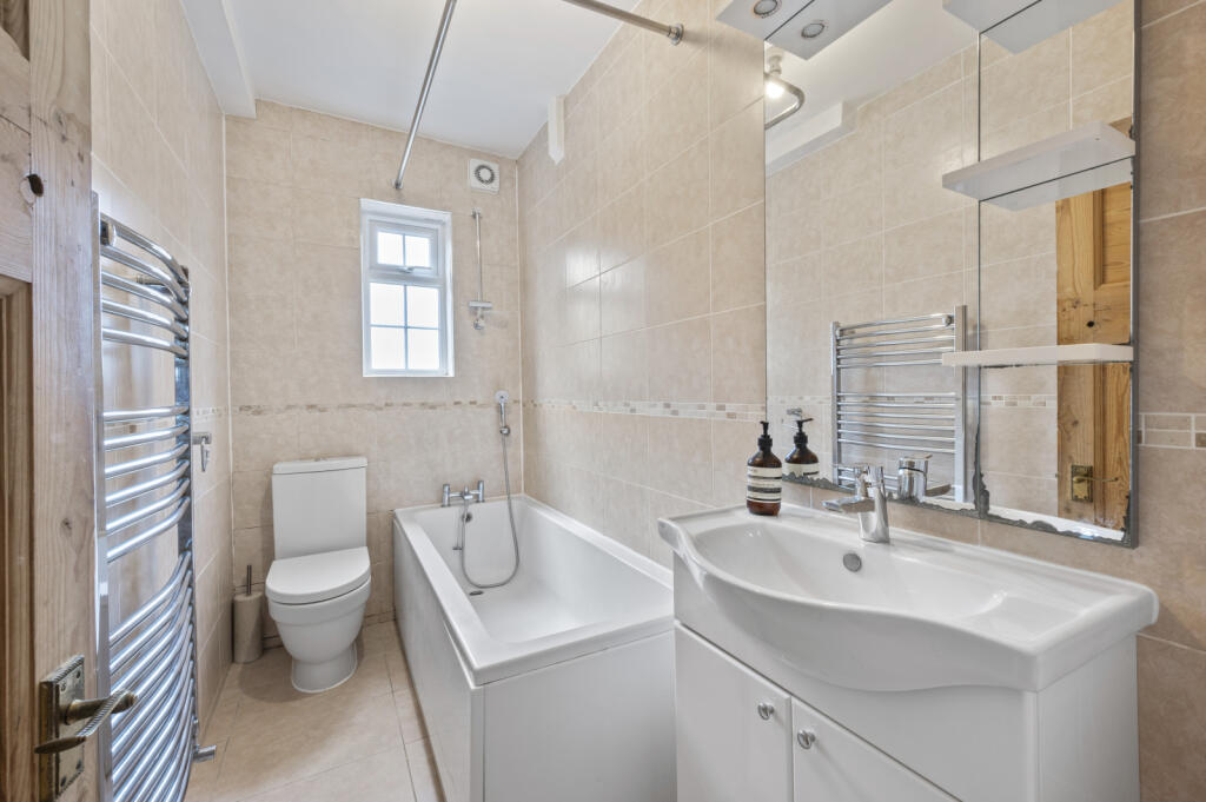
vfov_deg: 79.1
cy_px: 401
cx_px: 603
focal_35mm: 14
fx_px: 485
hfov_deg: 102.3
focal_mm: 14.5
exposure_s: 1.6
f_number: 16
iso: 200
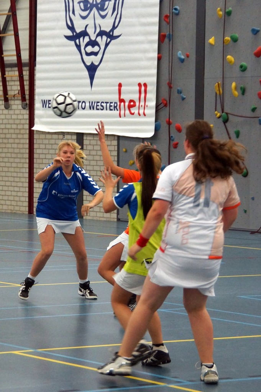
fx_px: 1144
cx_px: 130
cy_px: 196
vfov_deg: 19.5
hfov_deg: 13.0
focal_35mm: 105
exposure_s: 1/160
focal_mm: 70
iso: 1250
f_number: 5.6
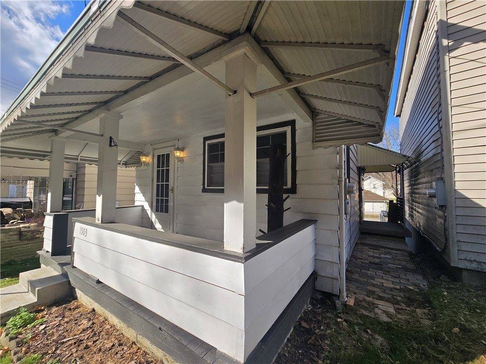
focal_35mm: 13
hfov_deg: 106.2
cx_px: 243
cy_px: 182
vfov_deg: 89.9
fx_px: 183
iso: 50
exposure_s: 1/1606
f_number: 2.2
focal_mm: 2.2
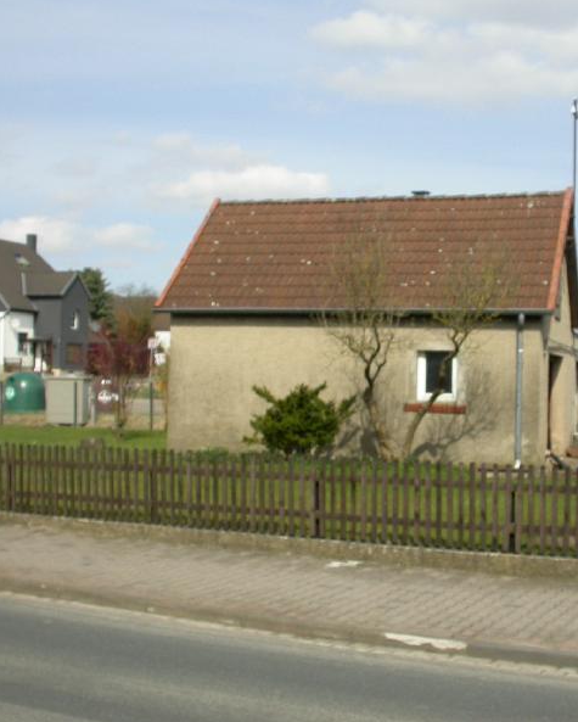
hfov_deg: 30.0
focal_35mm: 50
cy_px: 359
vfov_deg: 37.3
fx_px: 1068
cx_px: 404
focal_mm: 7.85
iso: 100
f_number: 5.3
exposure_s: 1/638
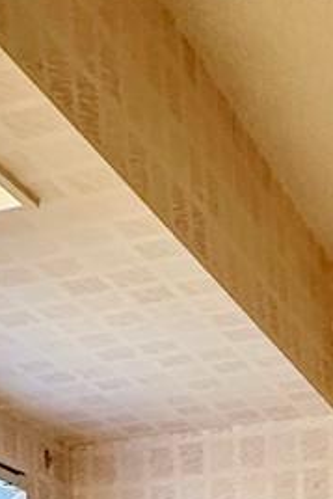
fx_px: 1205
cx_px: 277
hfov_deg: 15.6
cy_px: 883
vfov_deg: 18.5
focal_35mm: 87
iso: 250
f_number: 2.2
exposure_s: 1/120
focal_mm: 2.22
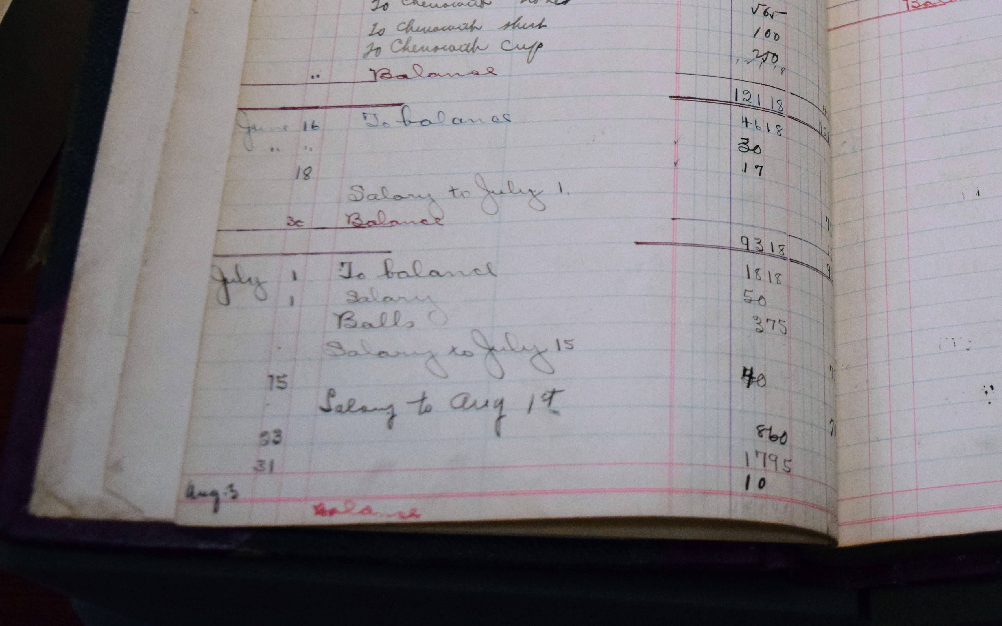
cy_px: 120
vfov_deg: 21.1
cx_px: 852
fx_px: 1663
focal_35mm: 61
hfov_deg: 32.3
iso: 1600
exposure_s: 1/500
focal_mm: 23
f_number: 3.8
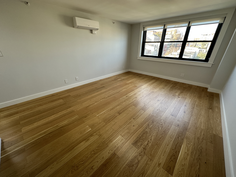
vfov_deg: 85.7
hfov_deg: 102.1
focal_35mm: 14
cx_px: 118
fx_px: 95
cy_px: 88
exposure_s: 1/99
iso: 100
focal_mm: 2.22
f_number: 2.2
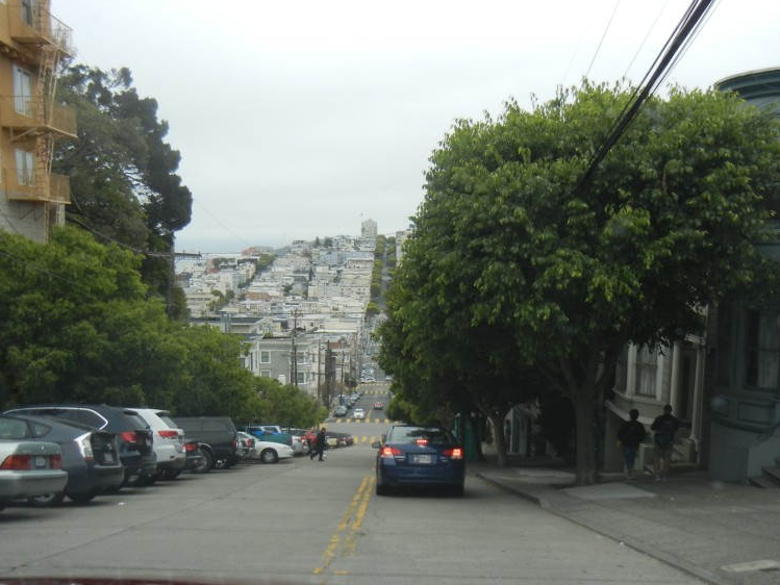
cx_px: 403
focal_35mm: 41
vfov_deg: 34.8
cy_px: 385
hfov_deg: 45.8
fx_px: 924
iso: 160
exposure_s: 1/371
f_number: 3.5
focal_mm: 5.4
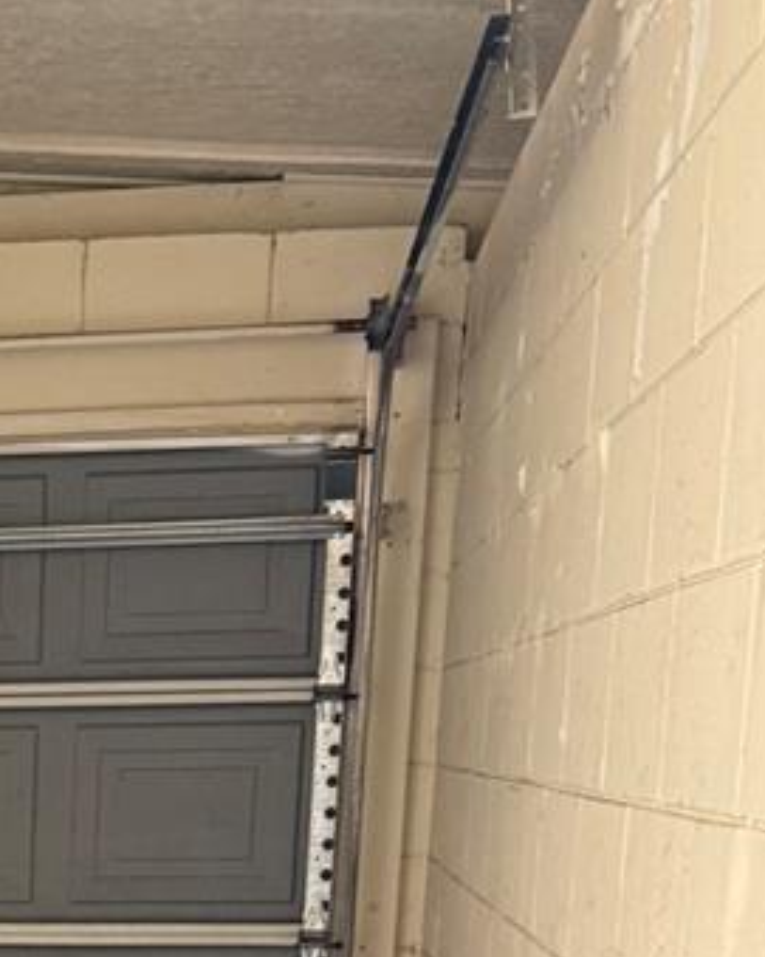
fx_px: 2350
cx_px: -294
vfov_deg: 20.5
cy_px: 1330
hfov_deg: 17.1
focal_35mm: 83
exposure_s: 1/63
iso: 200
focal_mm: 6.76
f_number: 1.78
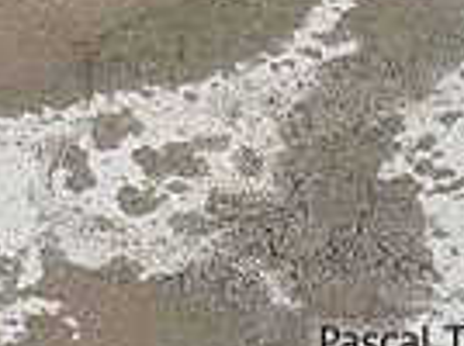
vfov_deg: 7.2
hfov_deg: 10.0
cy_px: -436
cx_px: -66
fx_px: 2623
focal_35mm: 196
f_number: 5.6
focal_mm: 4.8
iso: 100
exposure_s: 1/400
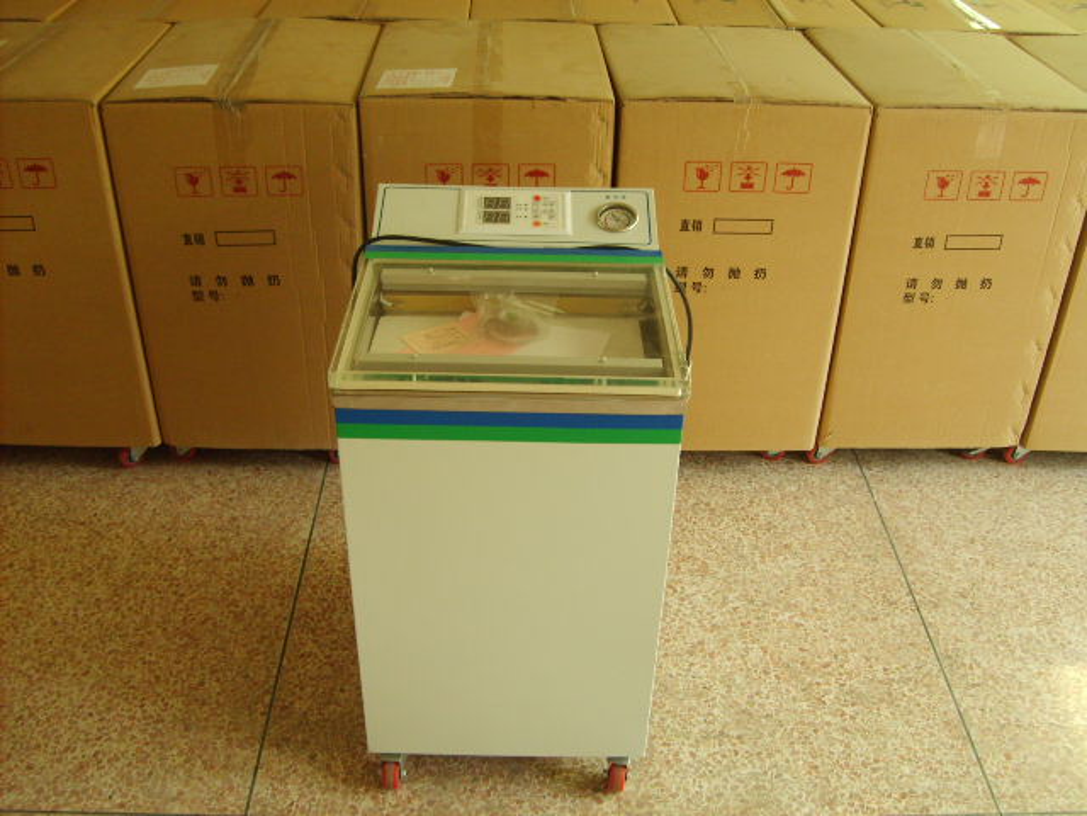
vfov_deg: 40.7
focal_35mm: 35
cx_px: 544
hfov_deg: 52.6
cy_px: 408
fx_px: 1099
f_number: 2.8
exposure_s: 1/30
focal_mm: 5.8
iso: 133
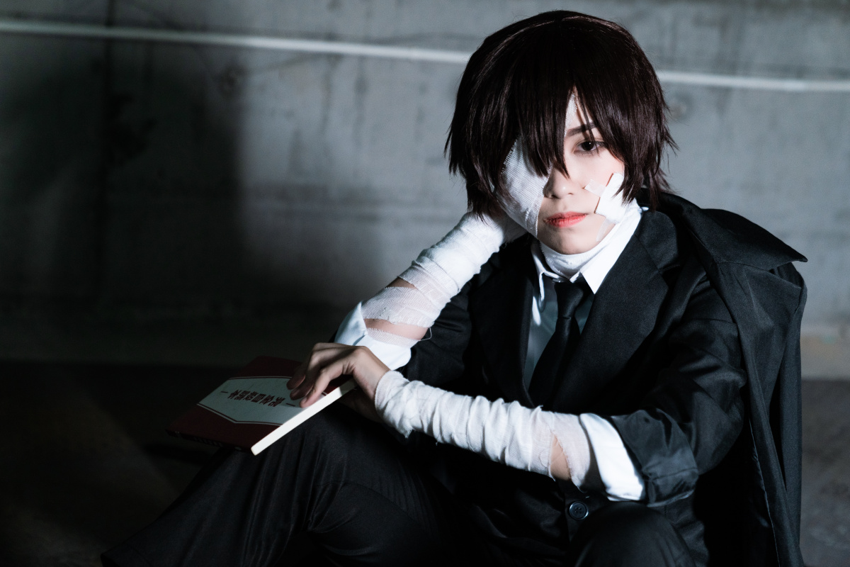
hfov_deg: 28.8
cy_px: 284
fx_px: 1653
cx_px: 425
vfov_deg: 19.5
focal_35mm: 70
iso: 1250
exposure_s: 1/200
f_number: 2.8
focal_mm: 70
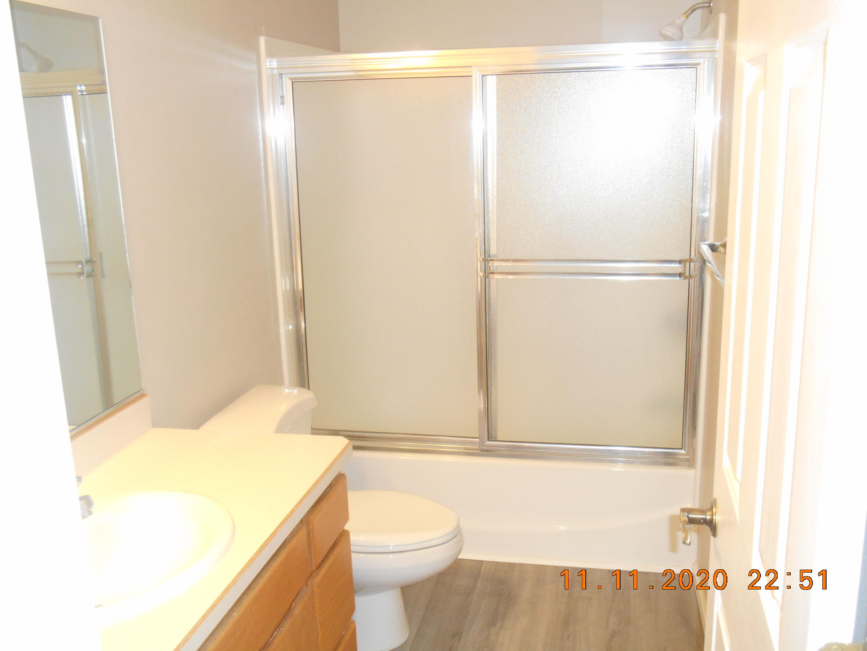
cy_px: 326
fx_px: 877
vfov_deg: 40.7
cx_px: 434
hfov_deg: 52.6
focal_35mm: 35
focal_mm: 6.3
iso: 450
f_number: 3.7
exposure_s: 1/30
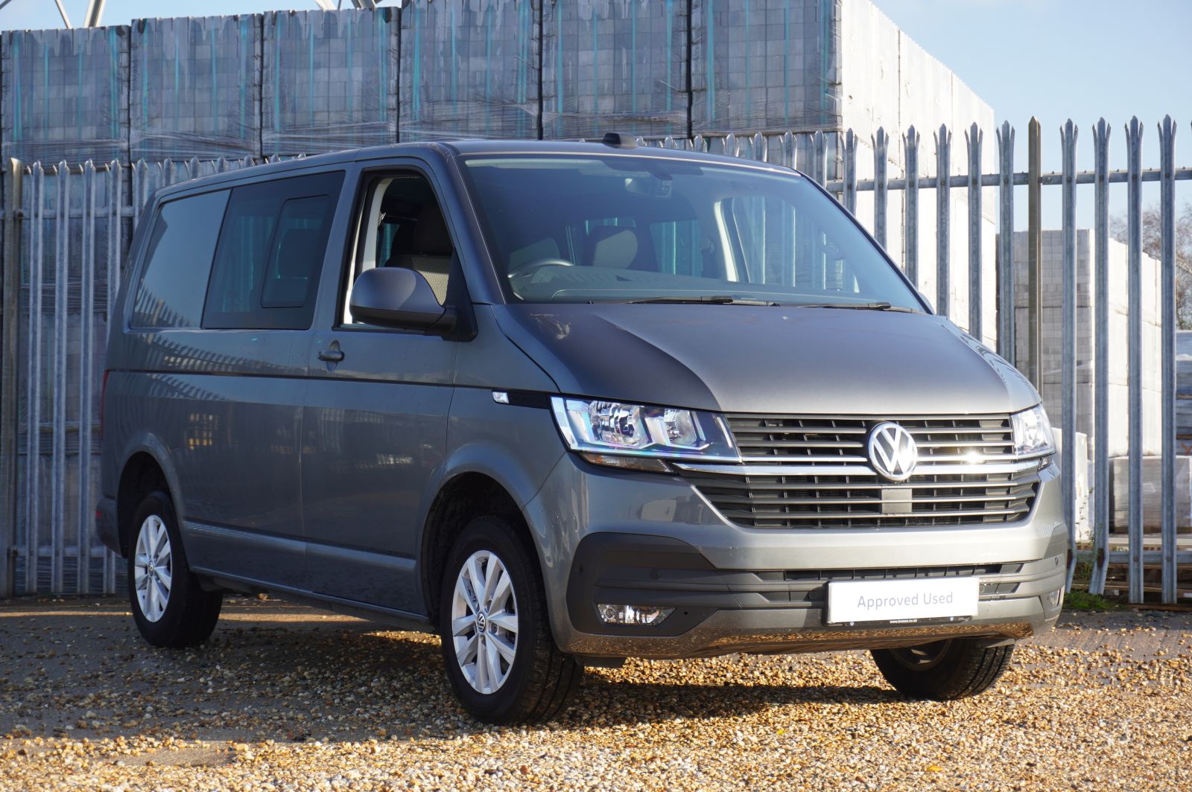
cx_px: 596
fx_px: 2481
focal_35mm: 75
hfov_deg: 27.0
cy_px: 396
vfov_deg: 18.2
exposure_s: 1/90
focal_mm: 50
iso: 125
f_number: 5.6
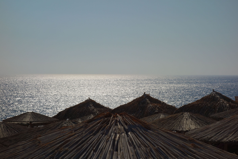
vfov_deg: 15.5
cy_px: 80
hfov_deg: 23.1
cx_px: 119
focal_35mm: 88
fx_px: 582
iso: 125
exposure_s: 1/1600
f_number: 9
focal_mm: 32.85
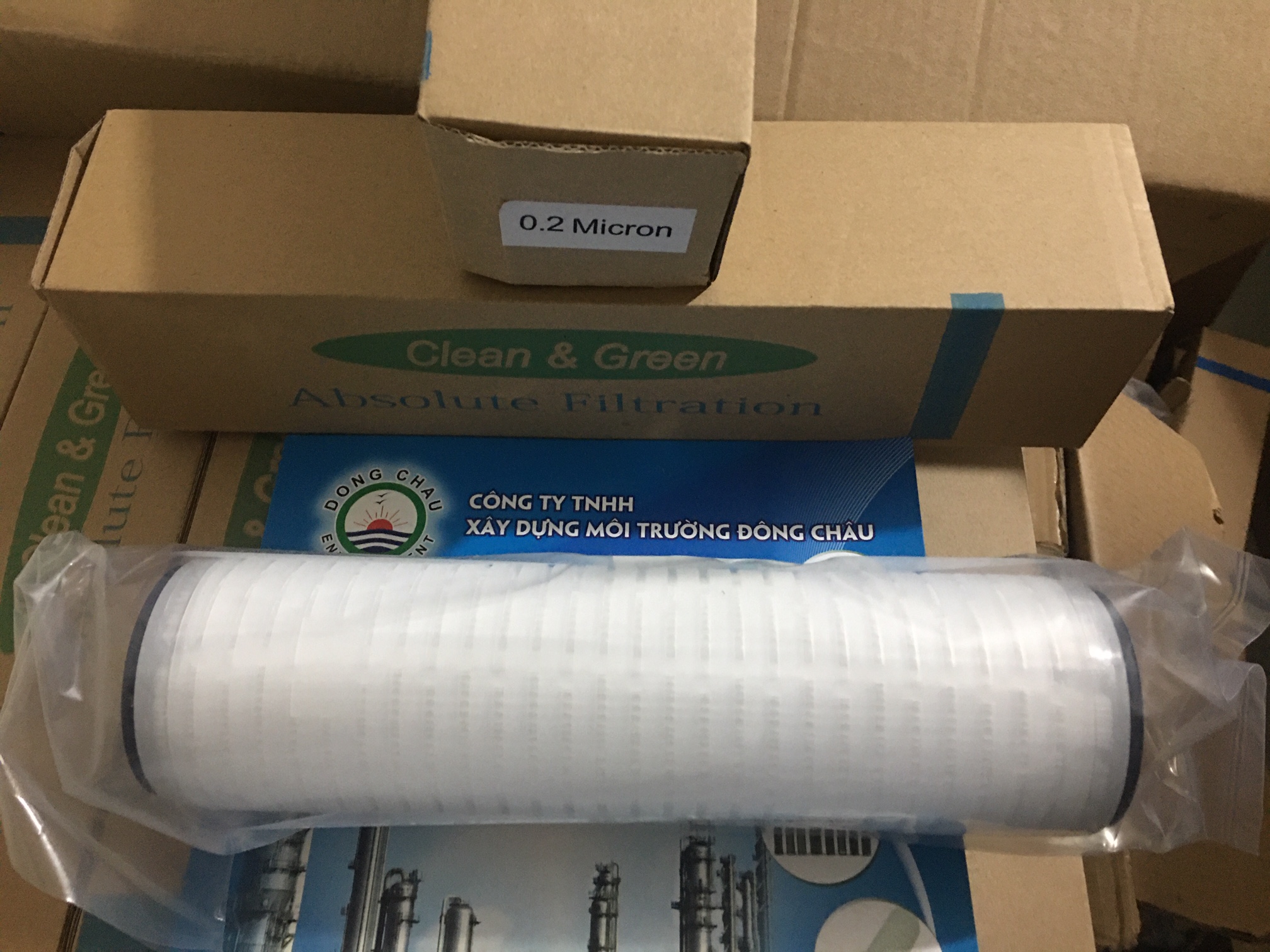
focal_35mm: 29
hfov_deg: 61.7
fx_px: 1064
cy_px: 476
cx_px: 635
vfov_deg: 48.2
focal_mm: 4.15
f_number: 2.2
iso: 125
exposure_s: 1/8
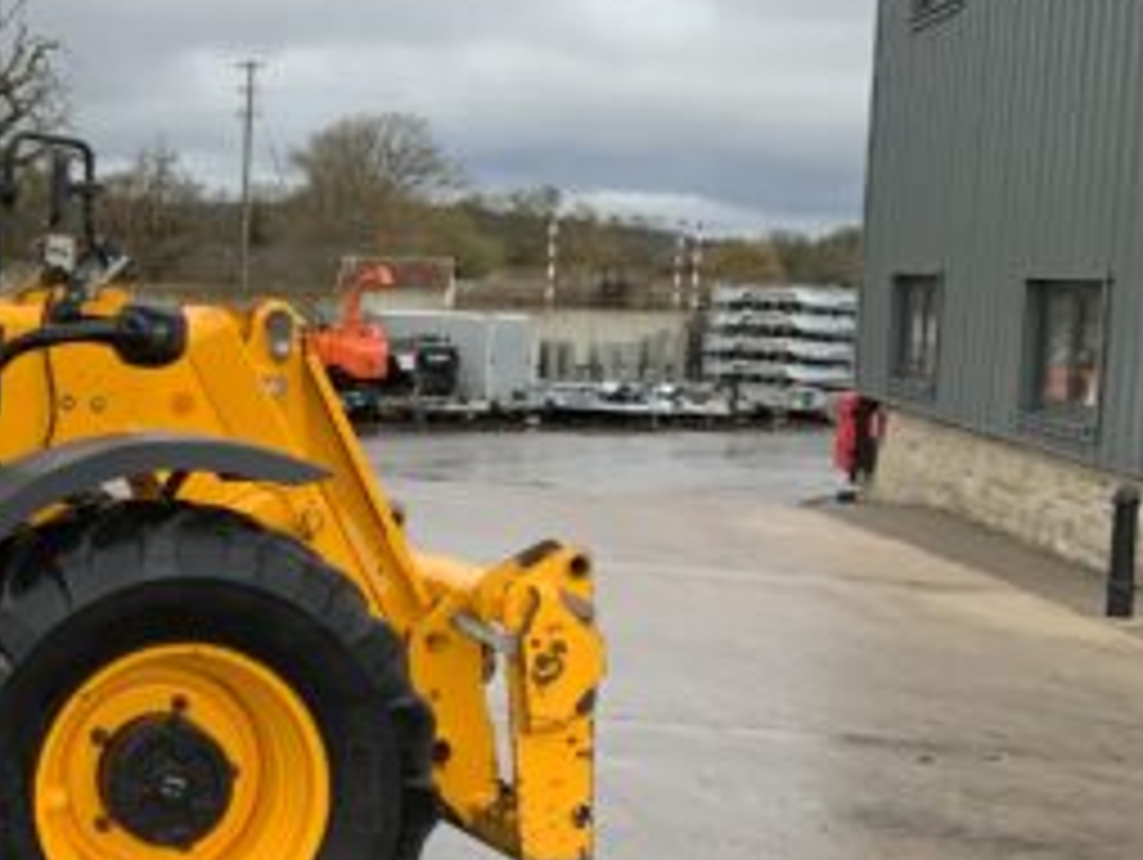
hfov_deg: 24.3
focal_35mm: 73
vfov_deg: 20.2
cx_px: -216
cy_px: 365
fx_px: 2413
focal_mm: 3
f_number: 1.8
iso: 16
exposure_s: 1/397
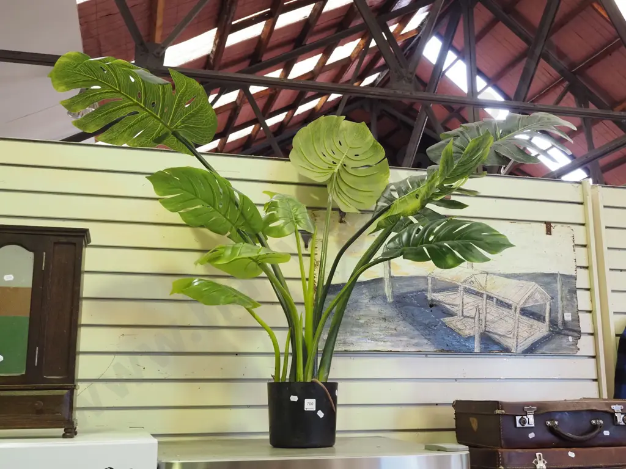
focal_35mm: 38
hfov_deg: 49.0
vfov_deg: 37.7
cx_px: 313
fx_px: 687
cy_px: 234
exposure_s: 1/160
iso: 2500
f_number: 5.6
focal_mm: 19
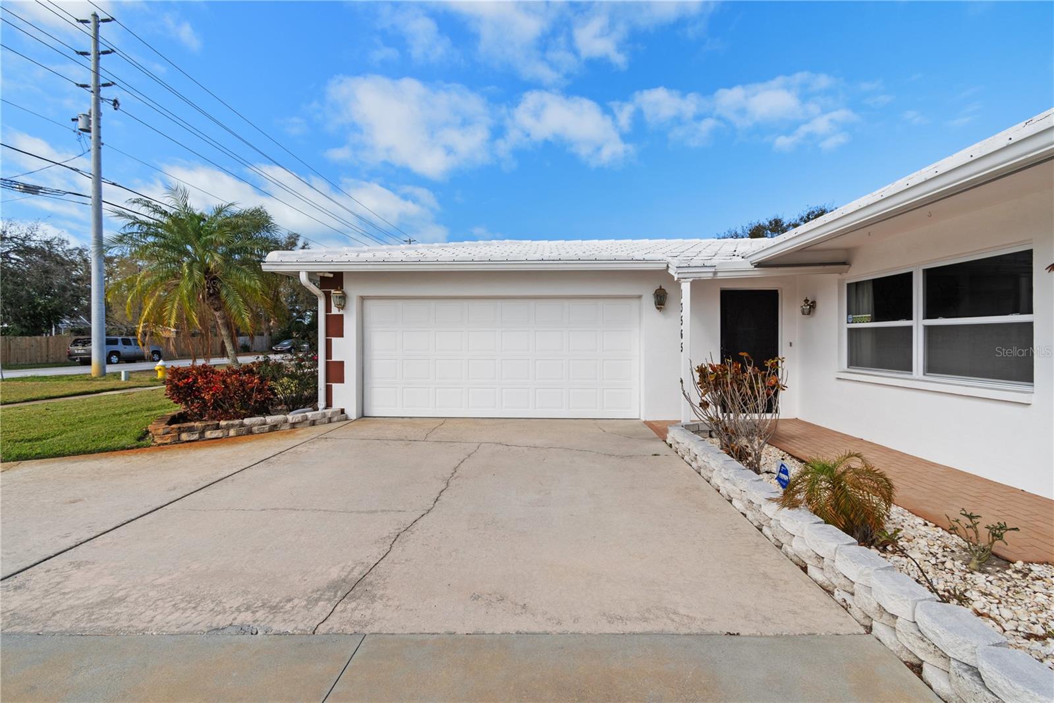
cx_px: 527
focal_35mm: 15
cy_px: 352
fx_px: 439
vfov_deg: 77.3
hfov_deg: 100.4
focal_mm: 10
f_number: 7.1
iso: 100
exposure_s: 1/250
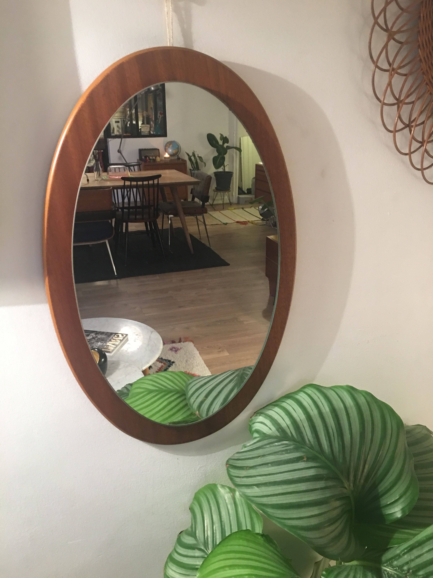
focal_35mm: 29
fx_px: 484
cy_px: 289
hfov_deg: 48.2
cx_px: 216
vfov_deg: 61.7
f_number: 2.2
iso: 100
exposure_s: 1/17
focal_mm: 4.15
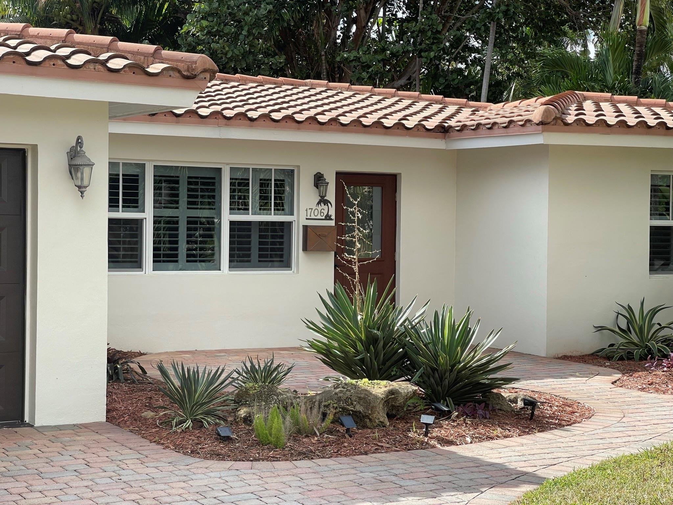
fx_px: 1244
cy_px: 252
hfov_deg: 30.3
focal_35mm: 64
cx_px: 336
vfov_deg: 22.9
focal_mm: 7.5
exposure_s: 1/573
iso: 20
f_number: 2.2
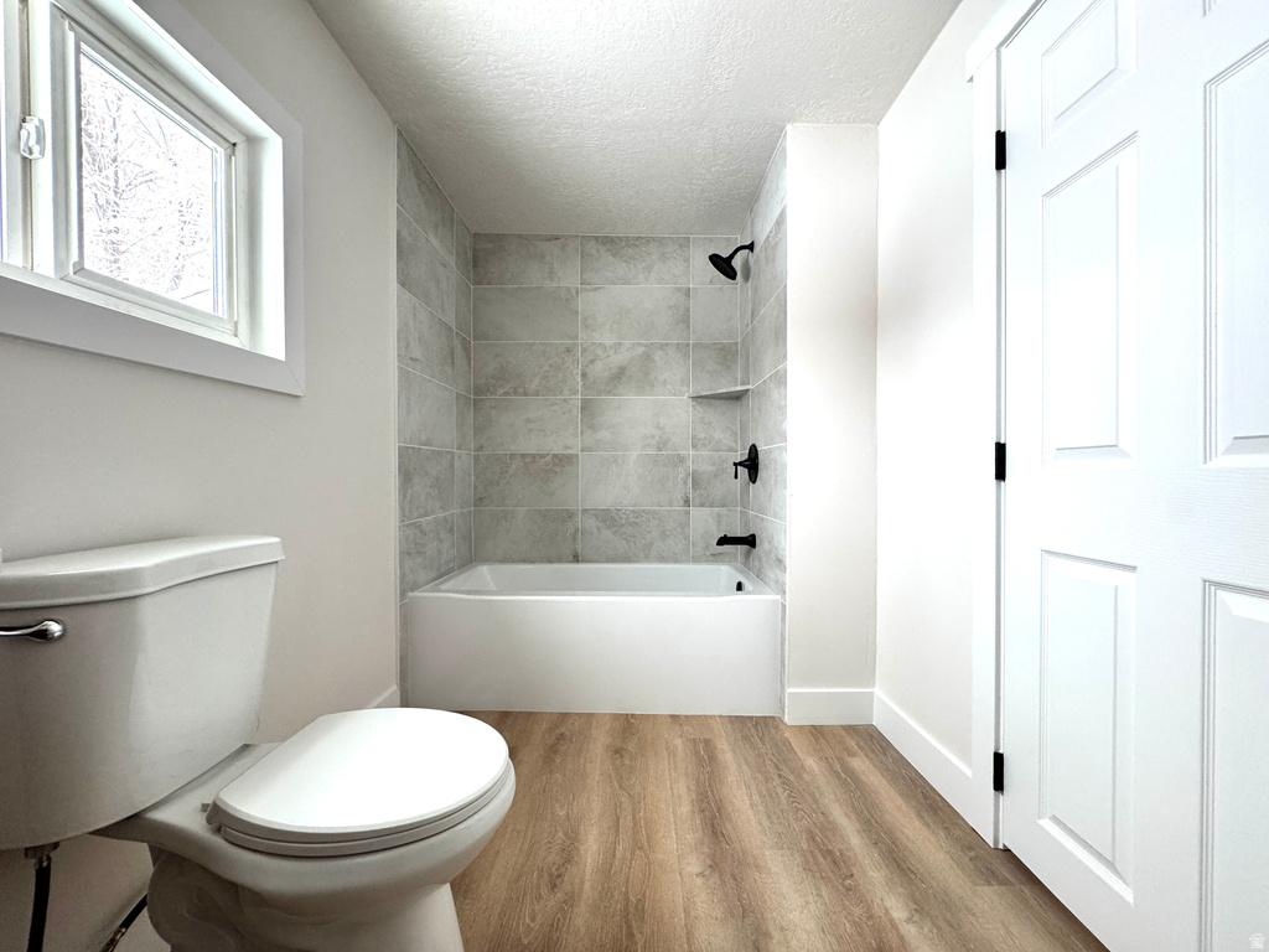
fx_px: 513
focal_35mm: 14
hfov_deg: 102.1
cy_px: 476
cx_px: 634
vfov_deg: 85.7
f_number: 2.2
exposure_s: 1/99
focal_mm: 2.22
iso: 200
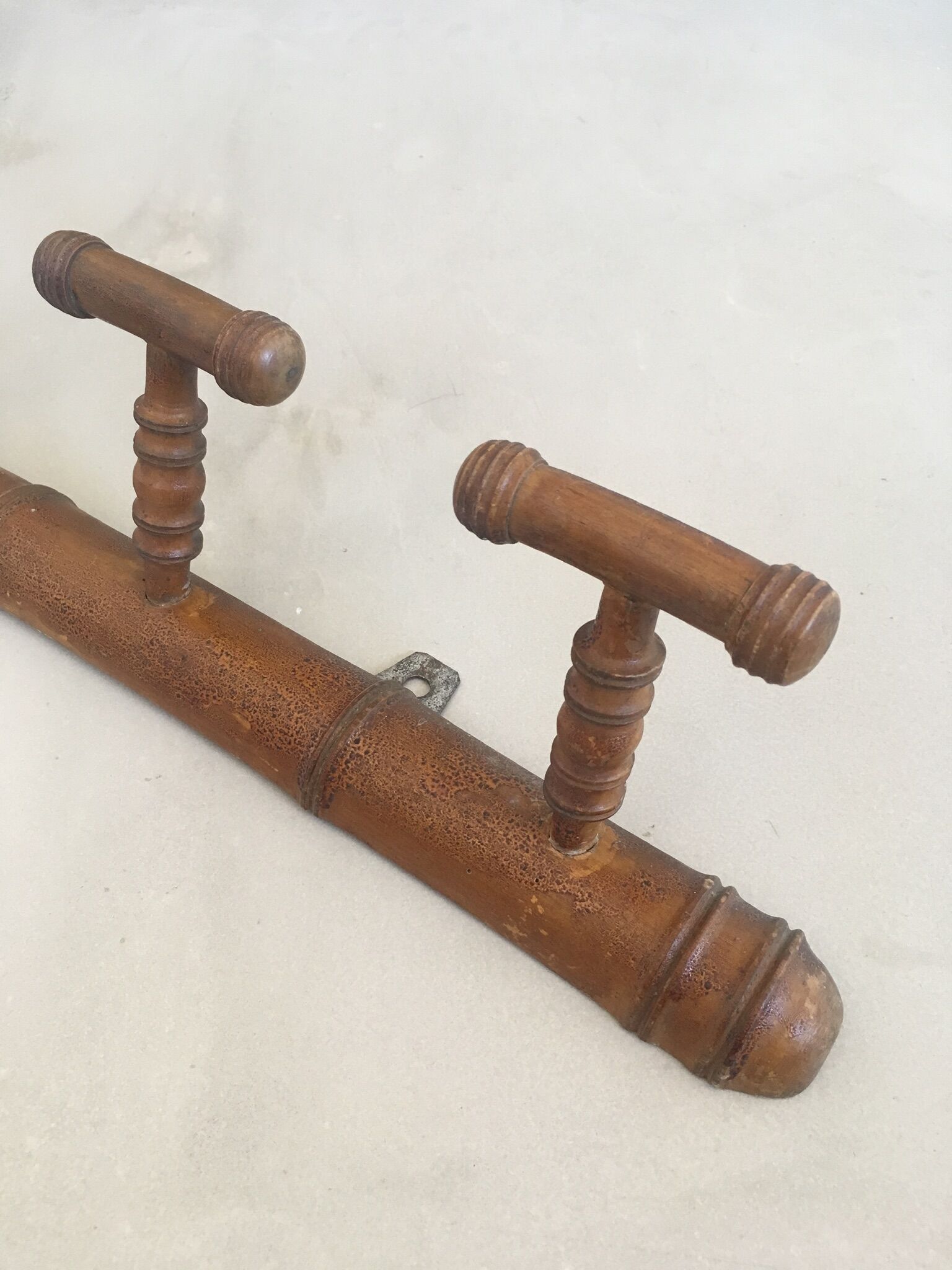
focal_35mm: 29
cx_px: 476
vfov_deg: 61.7
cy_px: 635
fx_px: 1063
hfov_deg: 48.2
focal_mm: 4.15
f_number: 2.2
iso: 64
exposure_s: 1/33
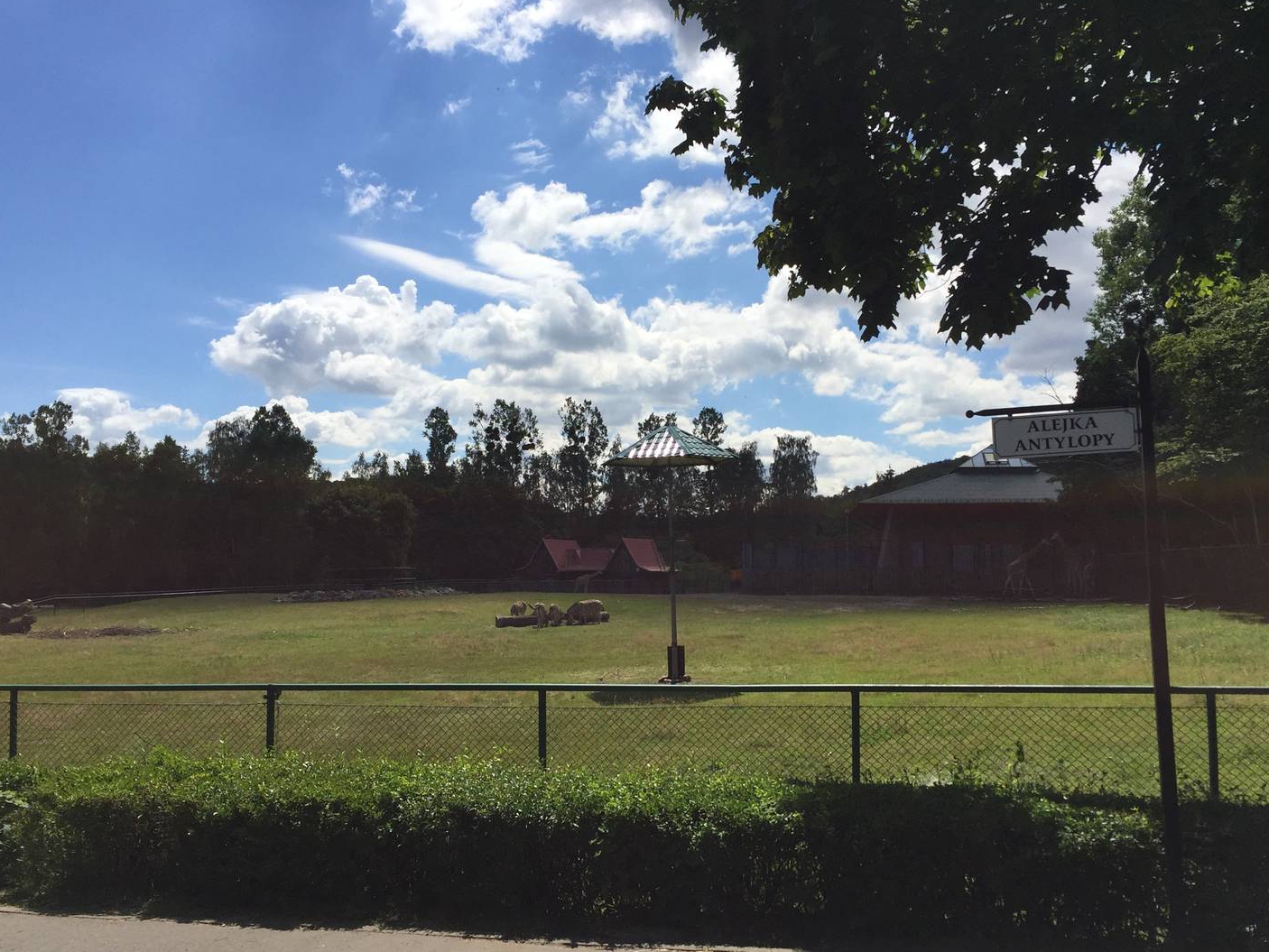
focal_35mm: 33
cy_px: 535
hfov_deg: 55.3
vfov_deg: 42.9
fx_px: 1210
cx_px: 667
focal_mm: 4.15
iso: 32
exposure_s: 1/3968
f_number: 2.2
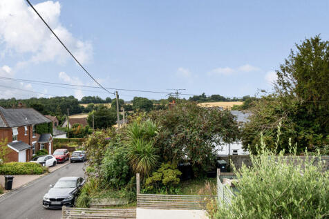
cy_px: 110
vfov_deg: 43.6
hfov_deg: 61.9
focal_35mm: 30
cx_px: 164
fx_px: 274
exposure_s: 1/160
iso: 400
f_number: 13
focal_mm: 20
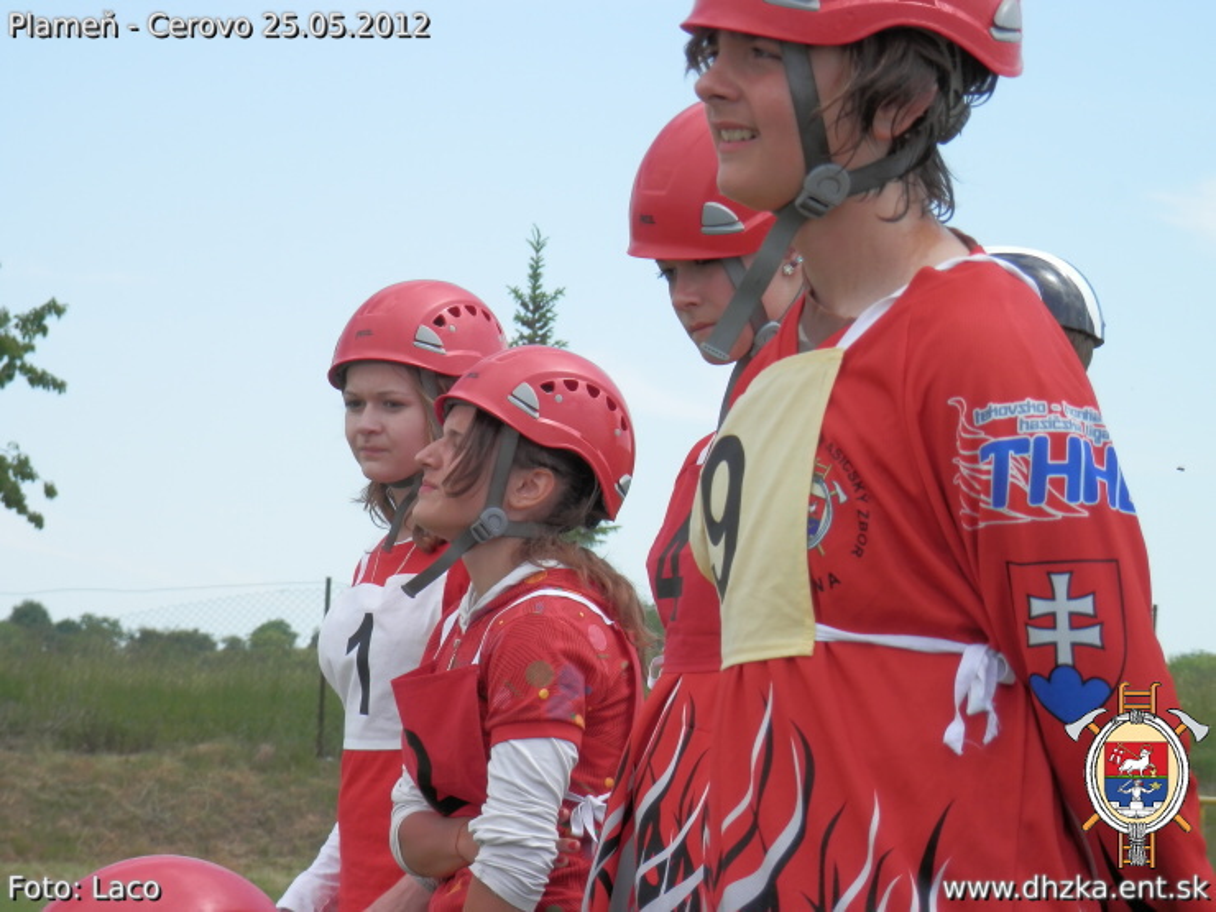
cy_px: 456
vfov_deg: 8.8
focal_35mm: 169
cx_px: 608
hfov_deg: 11.7
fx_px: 5937
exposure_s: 1/250
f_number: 5.7
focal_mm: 30.2
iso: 80
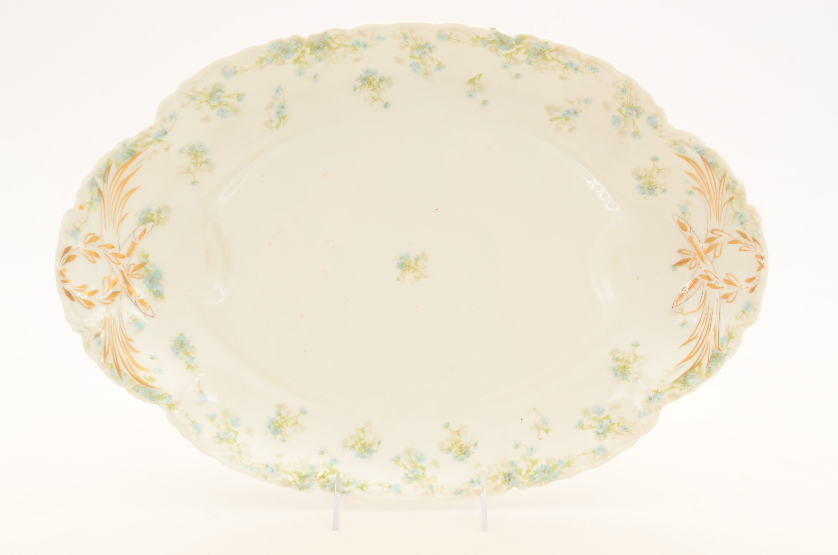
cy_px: 278
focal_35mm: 38
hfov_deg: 51.4
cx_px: 419
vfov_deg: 35.3
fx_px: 871
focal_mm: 25
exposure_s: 1/60
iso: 320
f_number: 13
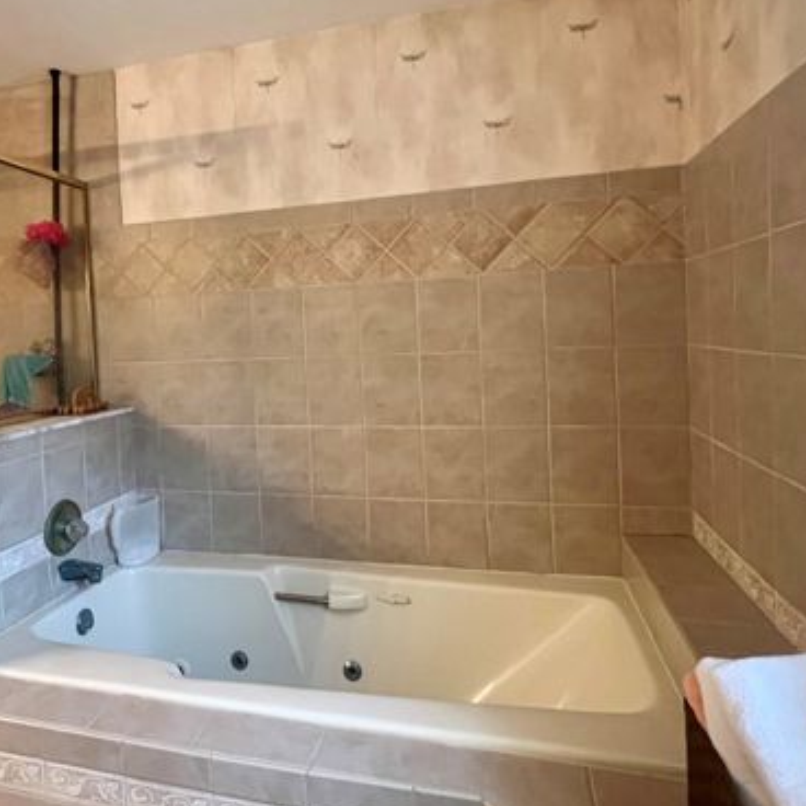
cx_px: 308
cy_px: 346
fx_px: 580
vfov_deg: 69.3
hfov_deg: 68.7
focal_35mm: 22
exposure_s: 1/60
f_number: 1.8
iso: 800
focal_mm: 1.57
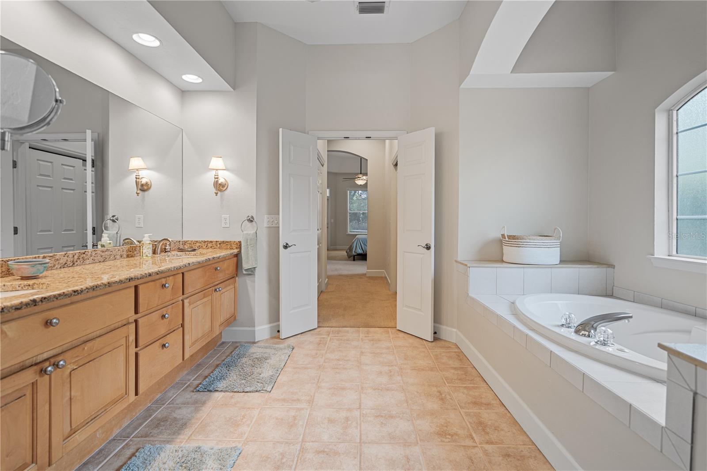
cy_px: 236
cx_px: 354
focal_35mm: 16
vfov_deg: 73.7
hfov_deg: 96.7
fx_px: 314
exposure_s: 1/3
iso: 125
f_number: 4
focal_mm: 16
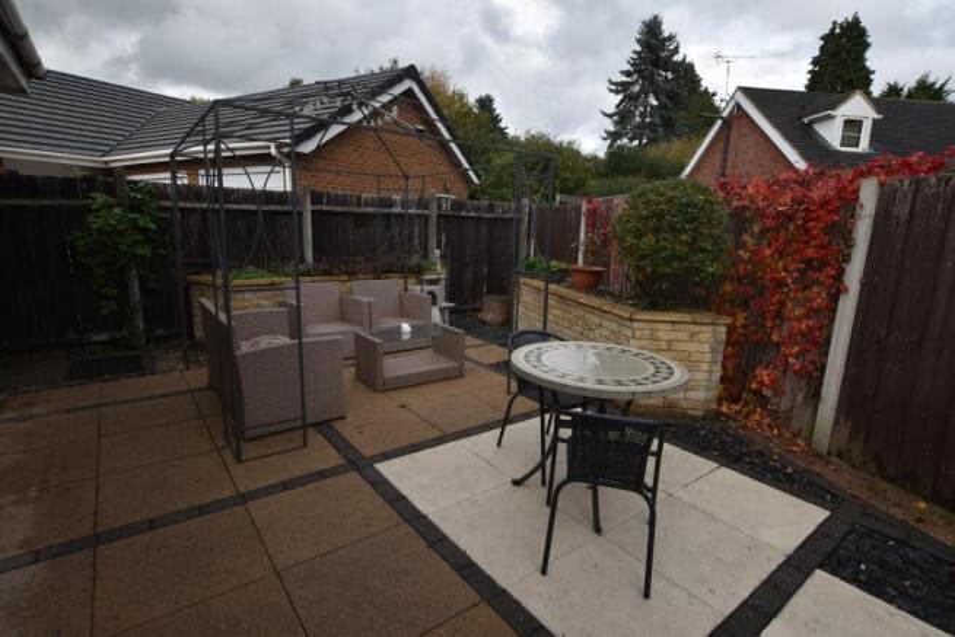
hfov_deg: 92.4
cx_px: 478
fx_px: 458
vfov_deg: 69.7
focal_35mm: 17
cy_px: 318
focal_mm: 11.5
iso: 100
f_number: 6.3
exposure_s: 1/160
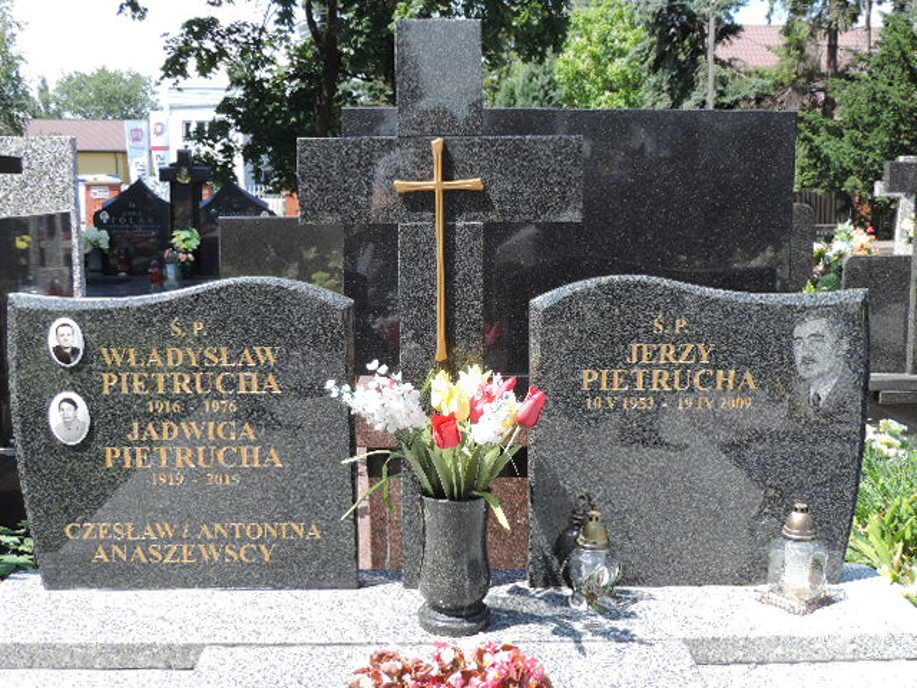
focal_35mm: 43
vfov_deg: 33.6
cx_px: 458
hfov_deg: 43.9
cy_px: 344
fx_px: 1139
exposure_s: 1/250
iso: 80
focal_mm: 7.6
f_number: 3.4
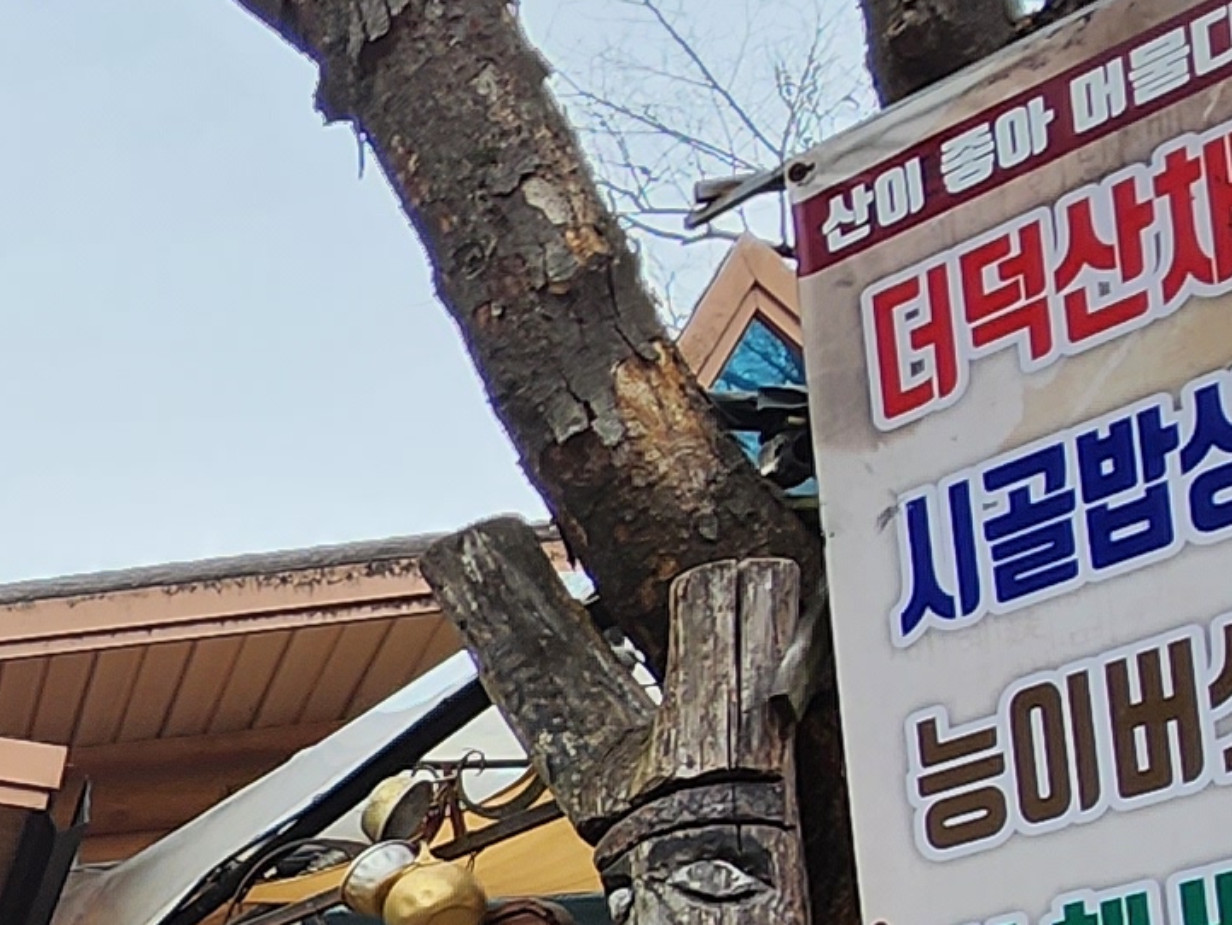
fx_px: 2563
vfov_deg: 17.8
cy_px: 1480
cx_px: -990
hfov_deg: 19.8
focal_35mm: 72
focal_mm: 2.2
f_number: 2.2
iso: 50
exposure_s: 1/167
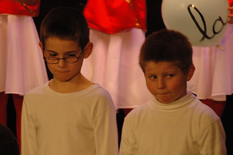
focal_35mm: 285
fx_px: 1843
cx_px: 116
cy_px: 78
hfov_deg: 7.2
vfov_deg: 4.8
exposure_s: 1/8
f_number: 14
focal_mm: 190
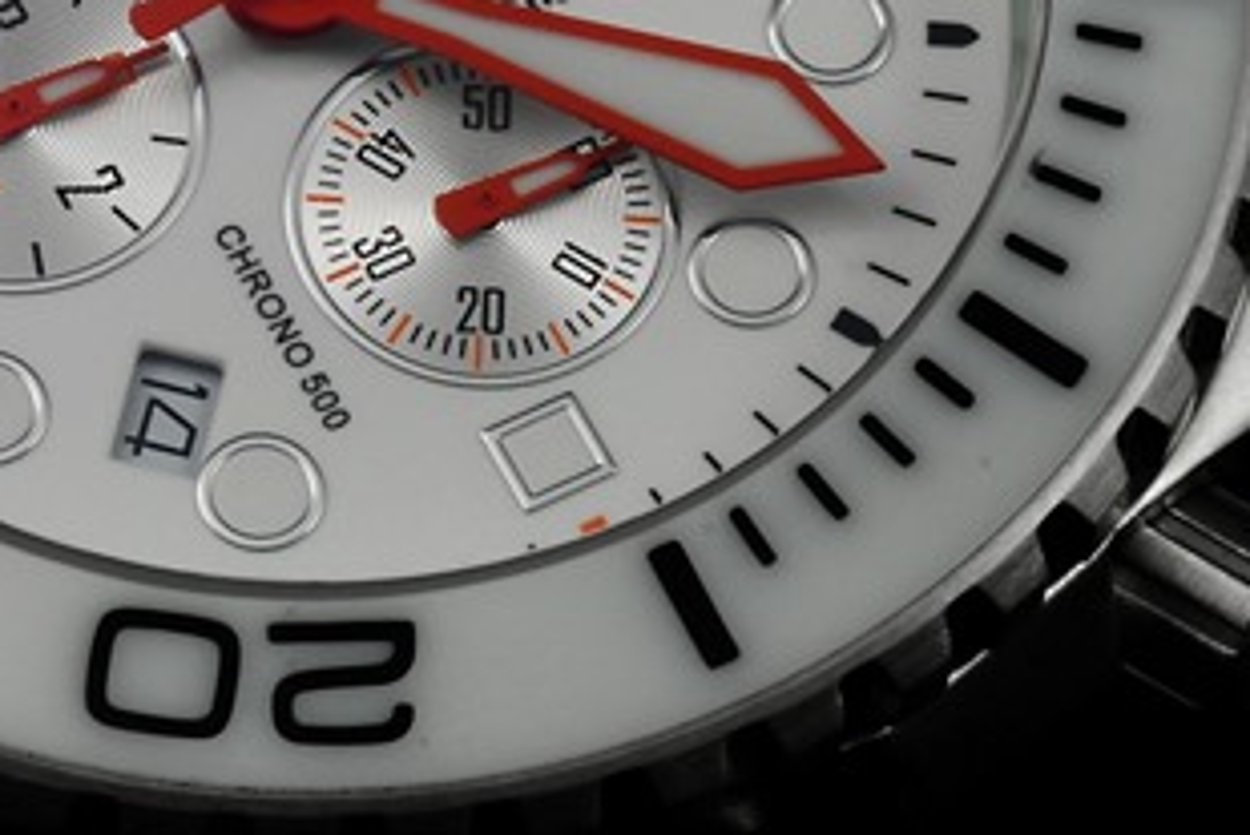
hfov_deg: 6.9
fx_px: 10317
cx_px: 222
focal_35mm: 297
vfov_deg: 4.6
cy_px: -81
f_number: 36
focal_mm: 60
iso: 200
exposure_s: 3
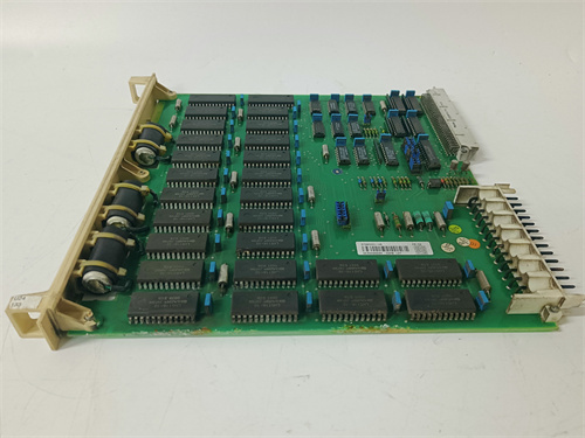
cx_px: 292
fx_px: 456
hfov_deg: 65.3
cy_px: 219
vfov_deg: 51.4
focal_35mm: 27
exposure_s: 1/50
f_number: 1.9
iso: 866
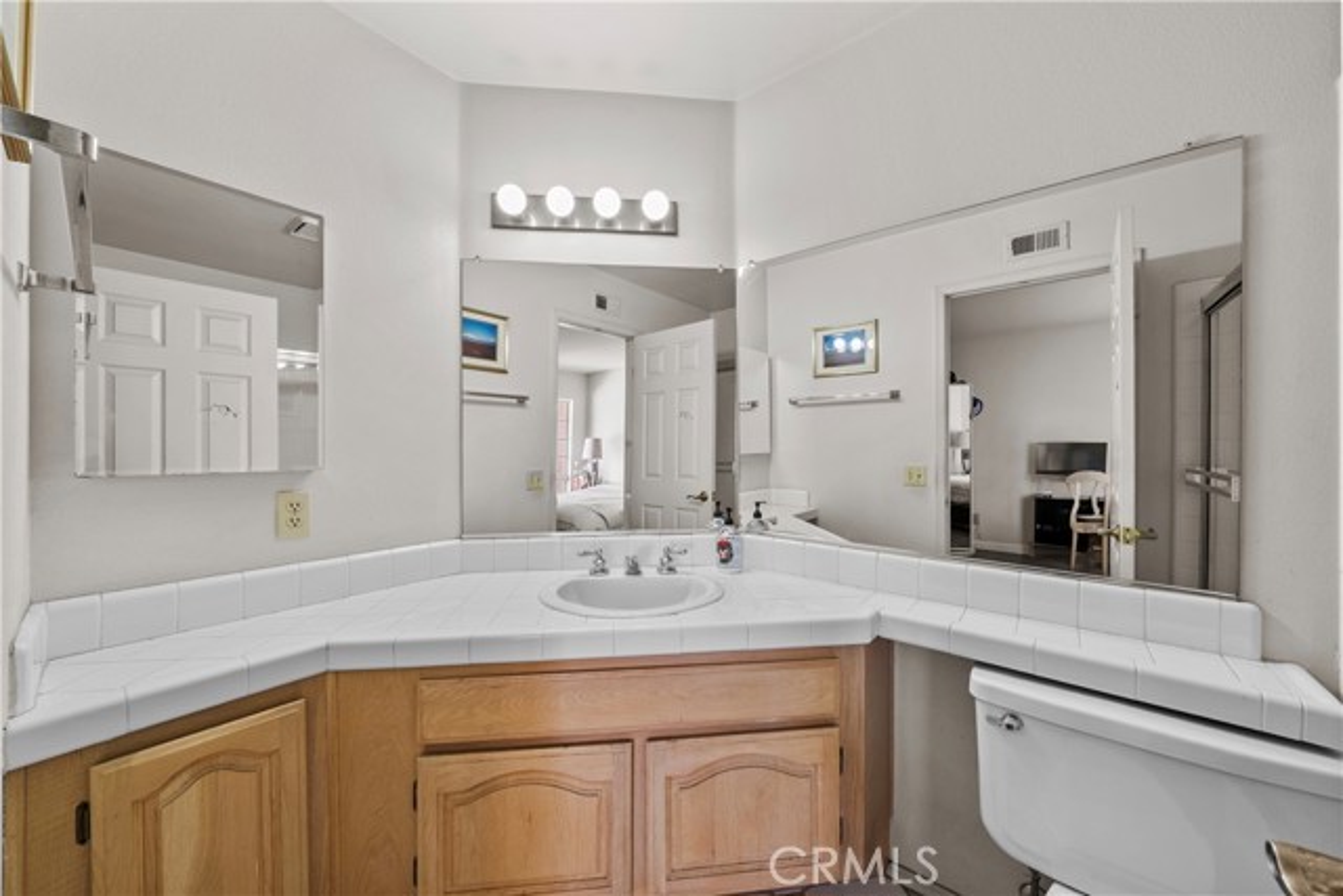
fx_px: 485
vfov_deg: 85.5
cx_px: 672
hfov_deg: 108.3
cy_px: 448
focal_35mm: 13
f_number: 9
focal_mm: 13
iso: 250
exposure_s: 1/4
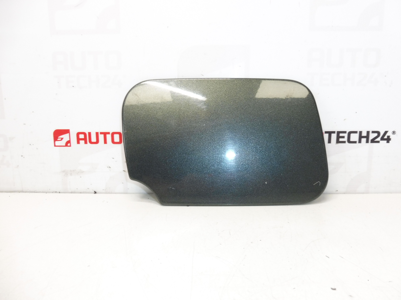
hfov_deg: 71.6
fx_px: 278
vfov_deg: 56.8
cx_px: 200
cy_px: 150
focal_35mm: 24
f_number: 3.5
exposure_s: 1/60
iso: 200
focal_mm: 4.3
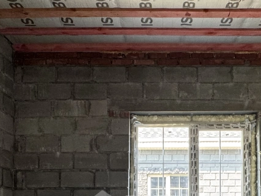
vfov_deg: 32.1
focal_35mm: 41
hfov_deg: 45.5
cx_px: 159
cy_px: 201
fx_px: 309
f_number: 2.2
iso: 250
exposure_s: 1/99
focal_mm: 2.22
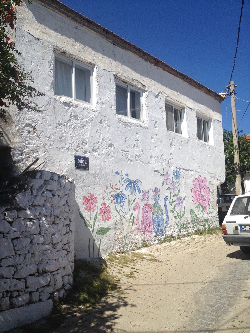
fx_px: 337
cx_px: 125
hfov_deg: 40.7
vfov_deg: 52.6
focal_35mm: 35
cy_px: 166
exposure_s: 1/2513
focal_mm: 4.28
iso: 50
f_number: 2.4
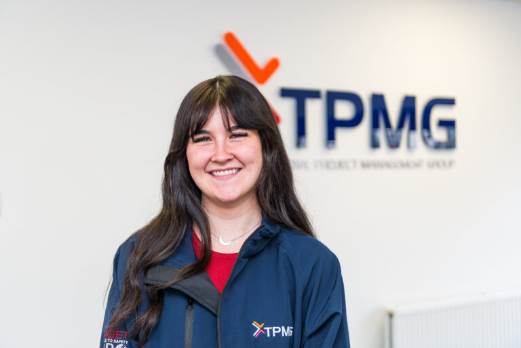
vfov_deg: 24.2
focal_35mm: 56
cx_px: 260
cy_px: 174
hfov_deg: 35.6
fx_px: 811
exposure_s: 1/125
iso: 200
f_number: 3.2
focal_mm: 56
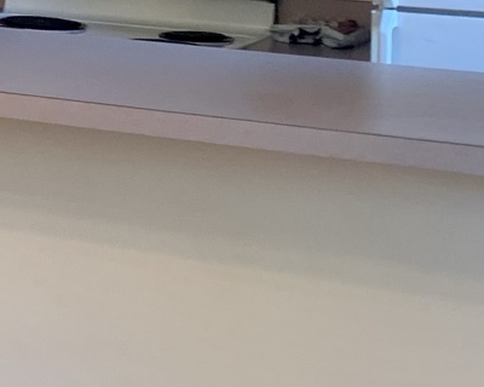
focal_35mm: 130
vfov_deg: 11.6
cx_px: -424
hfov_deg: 13.2
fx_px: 1862
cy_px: -97
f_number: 1.8
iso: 100
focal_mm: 4.25
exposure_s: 1/60
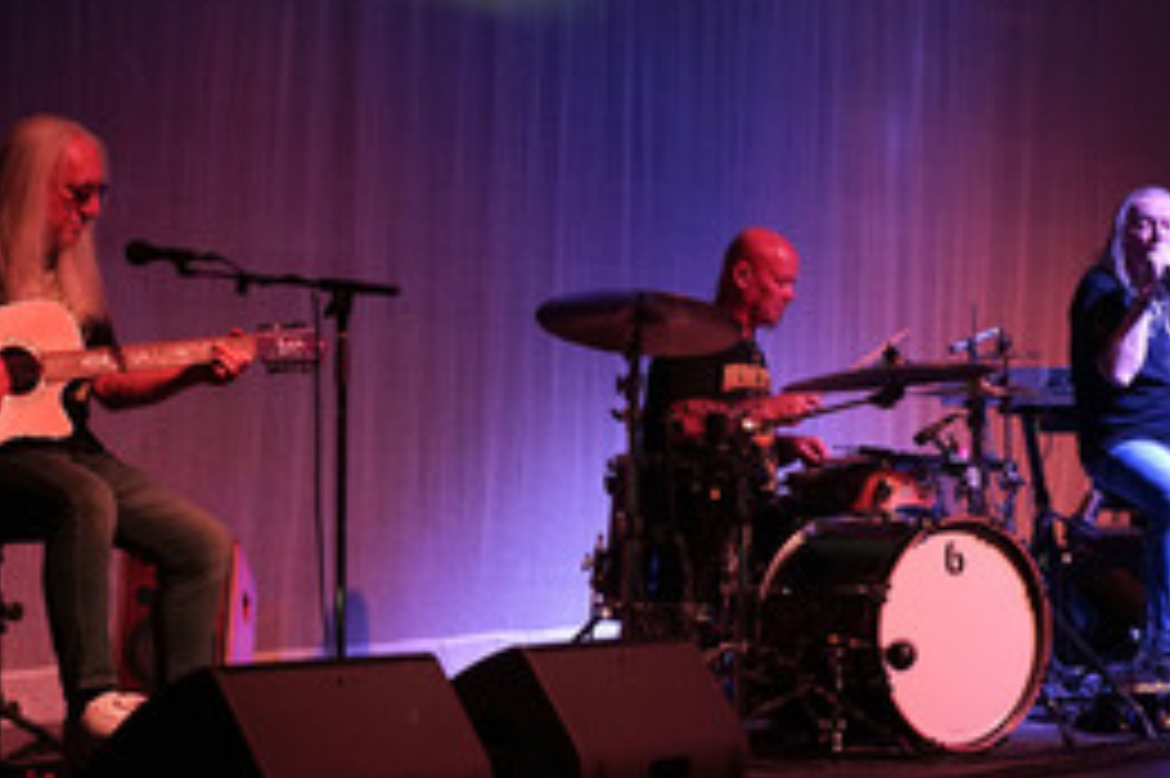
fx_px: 3150
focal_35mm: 97
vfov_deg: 14.1
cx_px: 713
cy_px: 283
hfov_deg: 21.0
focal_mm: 56
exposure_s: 1/125
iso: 2500
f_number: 5.6
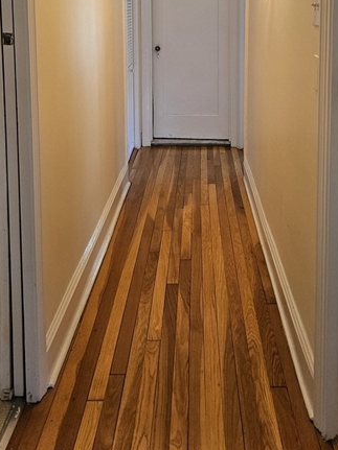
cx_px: 185
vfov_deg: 43.2
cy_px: 76
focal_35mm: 41
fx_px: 534
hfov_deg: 35.1
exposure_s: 1/120
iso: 250
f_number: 1.8
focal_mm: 5.4
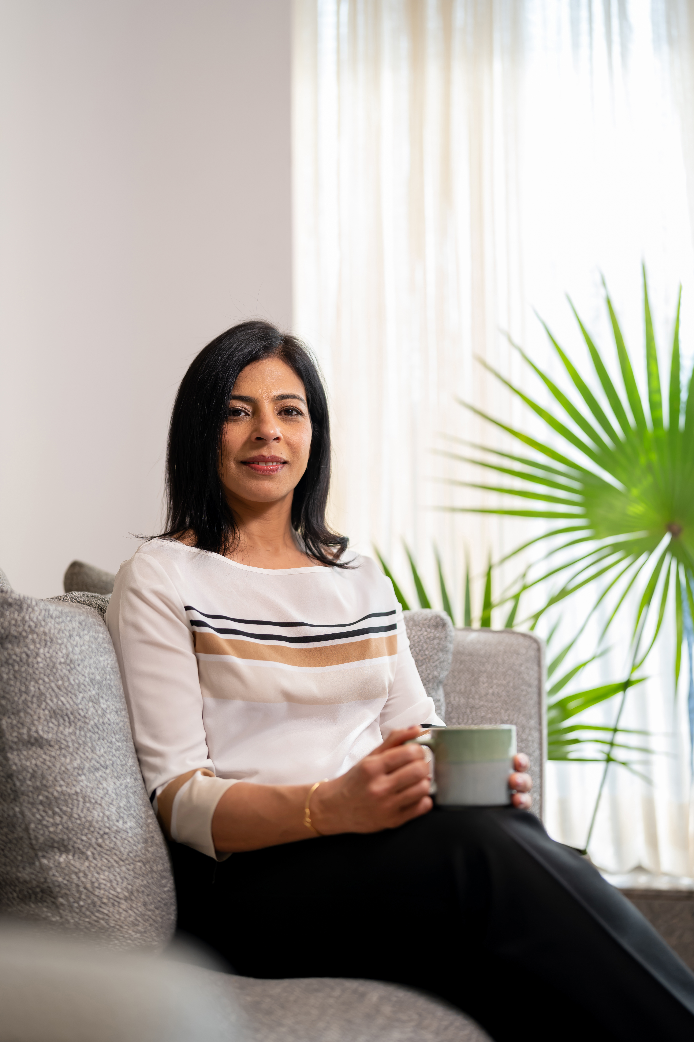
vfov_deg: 39.6
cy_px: 521
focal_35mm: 50
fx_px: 1446
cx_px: 347
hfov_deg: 27.0
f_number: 1.6
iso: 100
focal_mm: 50
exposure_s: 1/640
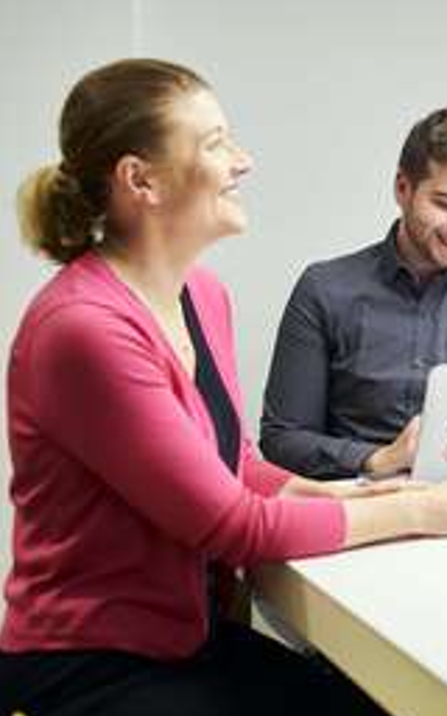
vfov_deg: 30.6
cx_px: 576
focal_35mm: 67
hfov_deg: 18.2
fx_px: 1306
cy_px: 372
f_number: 2.5
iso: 400
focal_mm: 35
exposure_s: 1/125
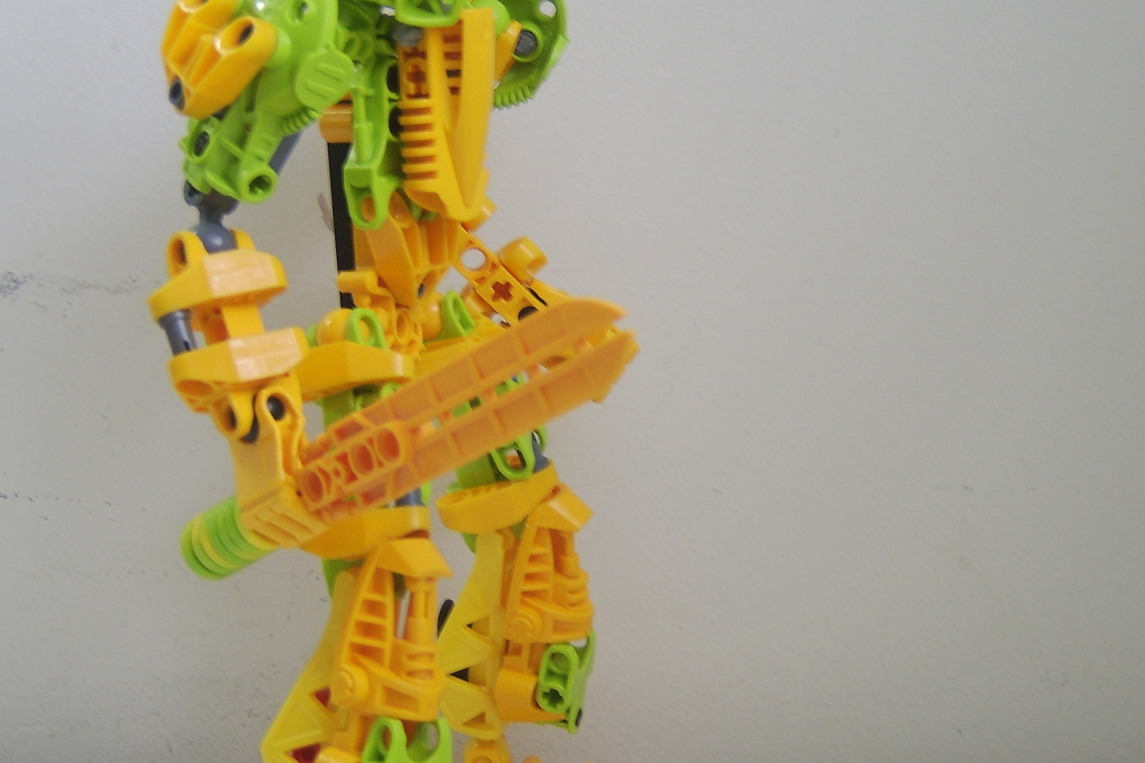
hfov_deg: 30.5
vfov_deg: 20.6
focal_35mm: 66
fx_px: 2099
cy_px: 355
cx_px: 516
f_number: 3.5
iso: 71
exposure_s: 1/14
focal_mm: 11.93
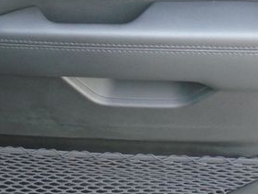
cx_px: 105
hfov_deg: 32.6
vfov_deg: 24.2
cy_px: 20
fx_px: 440
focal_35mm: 59
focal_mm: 4.6
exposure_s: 1/30
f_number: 3.2
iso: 250
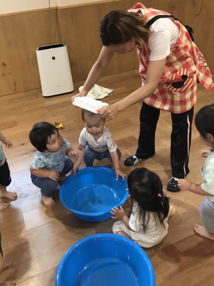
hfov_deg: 49.8
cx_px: 107
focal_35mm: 28
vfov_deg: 63.4
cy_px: 143
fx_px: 231
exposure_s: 1/17
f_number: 1.8
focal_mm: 3.99
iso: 64
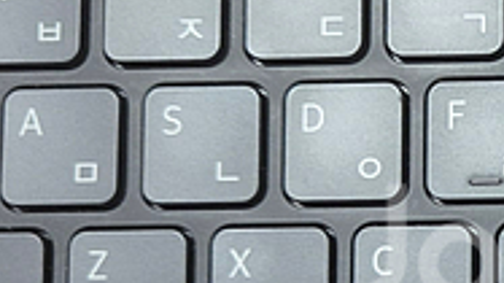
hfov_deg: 14.6
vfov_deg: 9.0
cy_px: 261
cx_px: 819
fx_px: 1790
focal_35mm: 134
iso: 640
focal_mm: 5.4
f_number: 1.8
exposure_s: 1/60
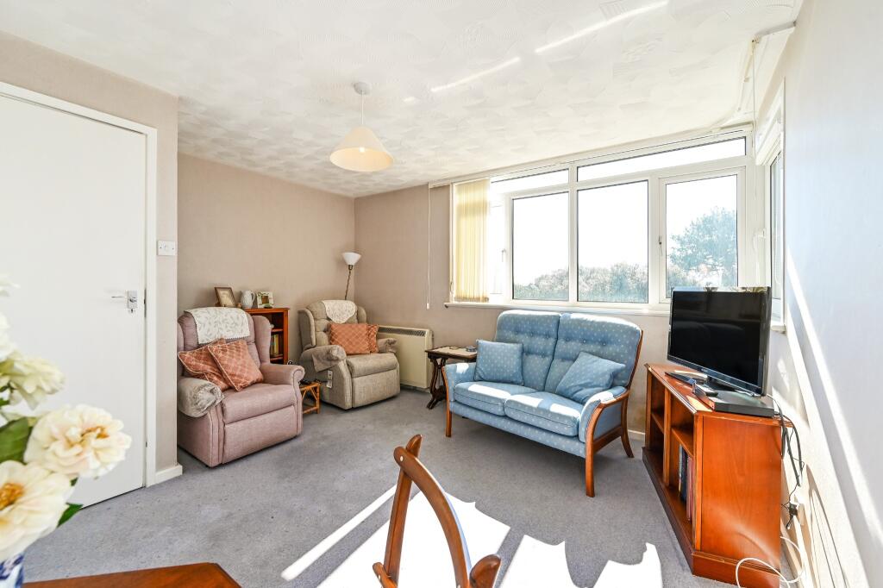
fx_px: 343
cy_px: 294
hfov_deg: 104.3
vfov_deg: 81.2
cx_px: 442
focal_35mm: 14
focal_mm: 14
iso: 400
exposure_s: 1/200
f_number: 8
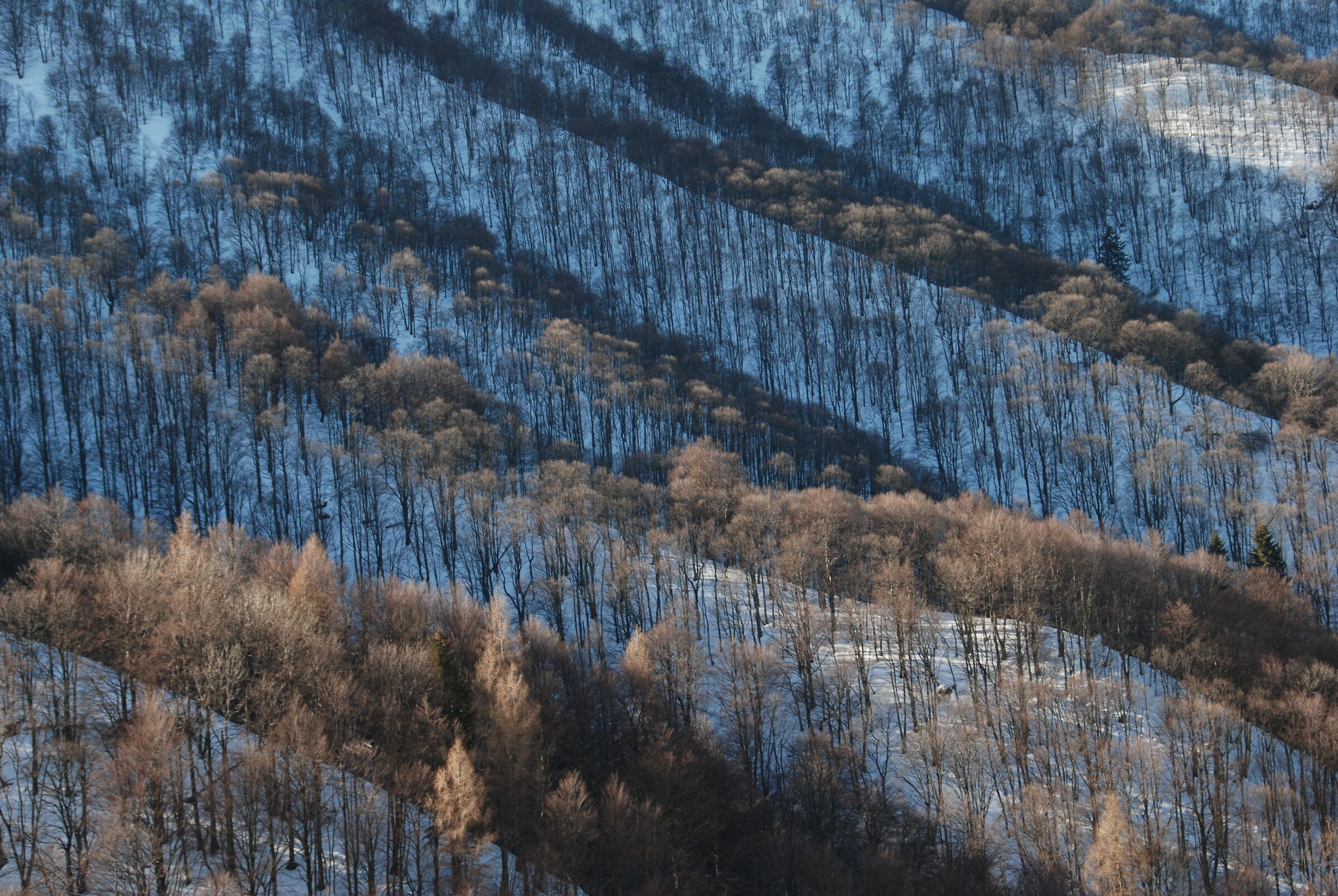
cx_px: 669
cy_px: 448
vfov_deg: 14.7
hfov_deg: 21.9
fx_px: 3461
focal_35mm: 93
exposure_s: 1/100
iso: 100
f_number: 8
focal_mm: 62
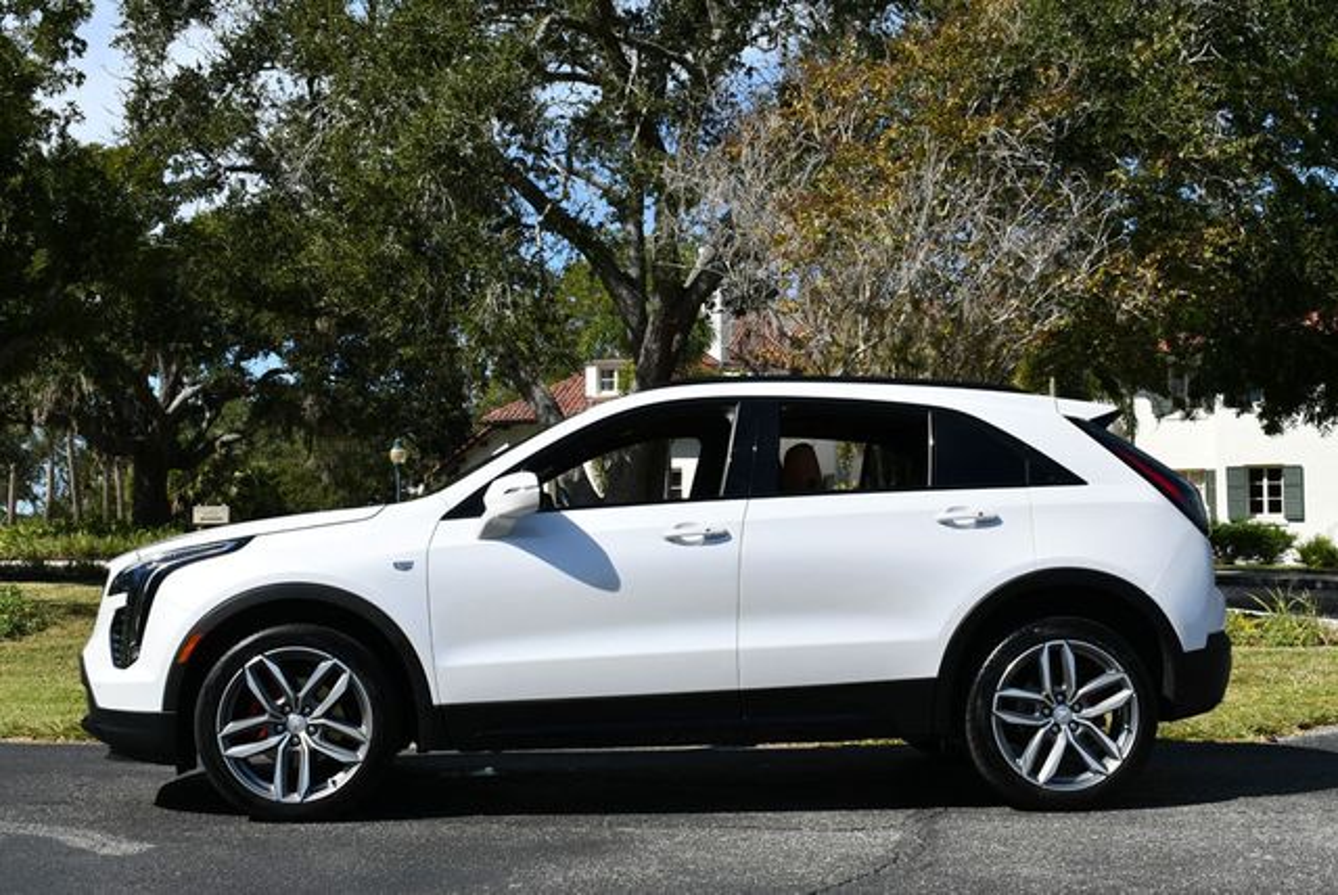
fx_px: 1786
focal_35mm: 48
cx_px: 669
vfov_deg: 28.1
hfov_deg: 41.1
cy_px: 448
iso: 100
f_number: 9
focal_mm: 24
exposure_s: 1/320
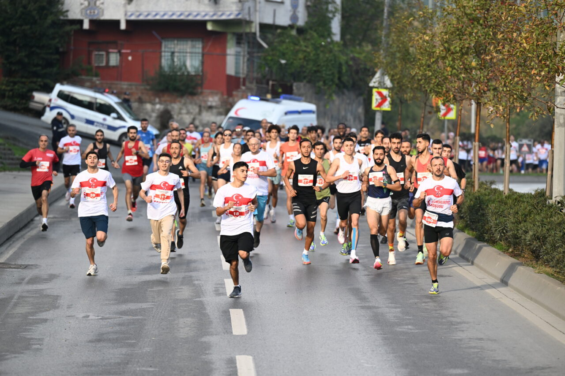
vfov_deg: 6.9
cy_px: 188
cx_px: 282
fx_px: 3138
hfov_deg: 10.3
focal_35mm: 200
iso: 400
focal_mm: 200
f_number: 4
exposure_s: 1/800
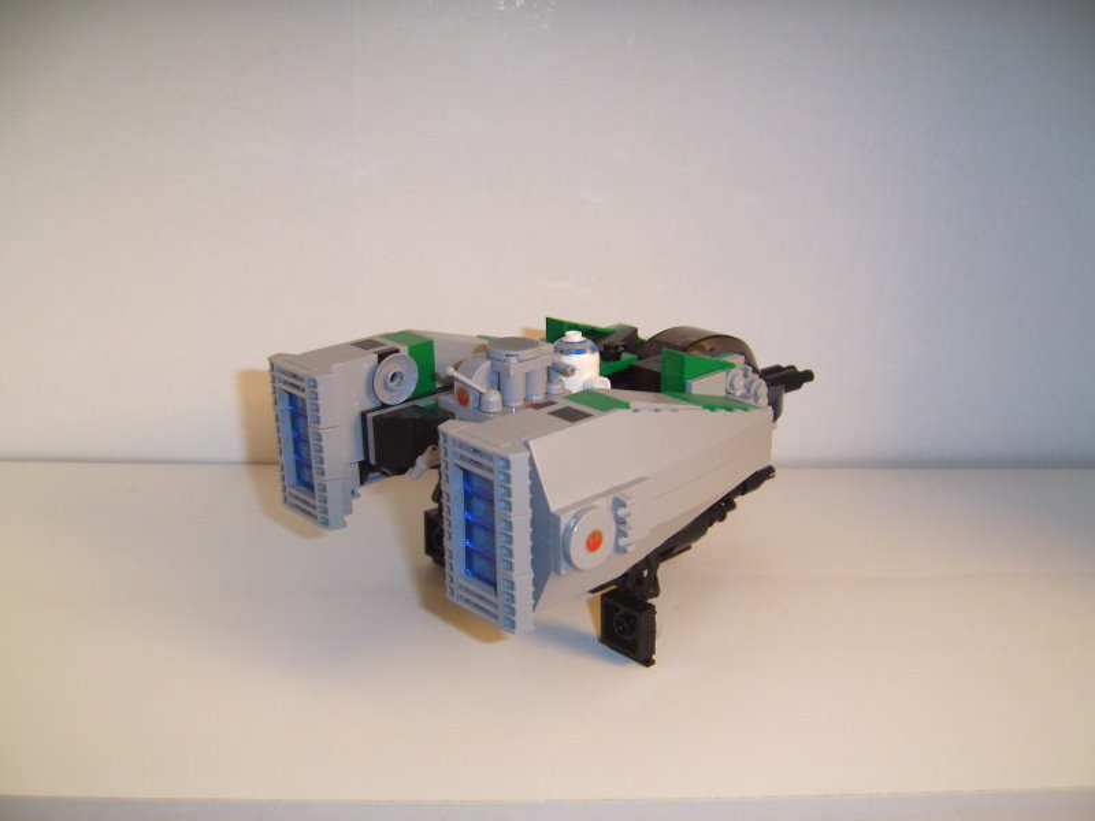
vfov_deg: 37.7
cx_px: 548
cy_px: 410
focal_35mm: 38
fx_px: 1202
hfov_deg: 49.0
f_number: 2.8
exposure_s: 1/30
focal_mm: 7.8
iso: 100
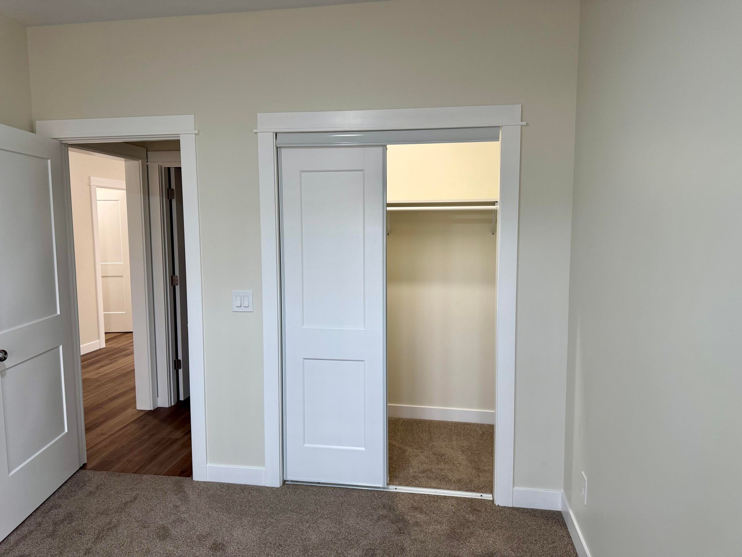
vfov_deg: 56.8
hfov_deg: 71.6
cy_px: 278
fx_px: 514
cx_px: 371
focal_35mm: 24
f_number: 1.78
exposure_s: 1/120
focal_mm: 6.76
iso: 160
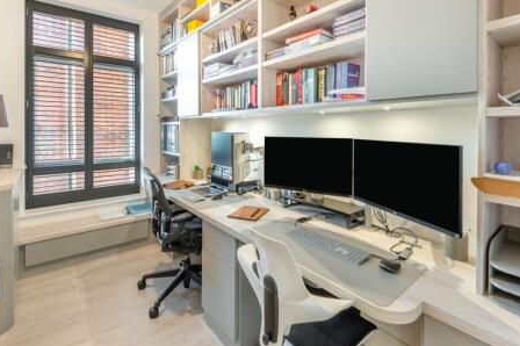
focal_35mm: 17
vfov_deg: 70.4
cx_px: 265
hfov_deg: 93.3
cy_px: 175
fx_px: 245
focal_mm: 16
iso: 100
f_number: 8
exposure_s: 1/1.67
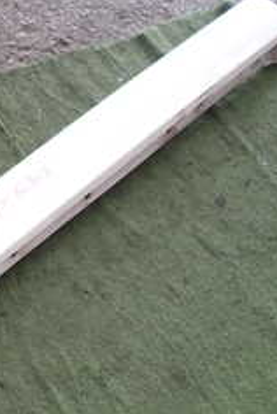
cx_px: -214
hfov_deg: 17.1
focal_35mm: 66
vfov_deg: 29.6
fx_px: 759
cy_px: 349
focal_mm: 4.5
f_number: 2
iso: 200
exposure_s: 1/50
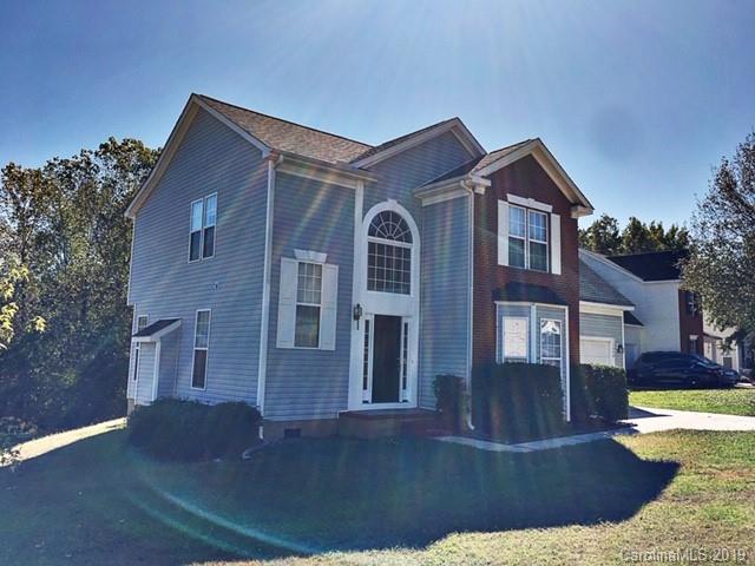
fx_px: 633
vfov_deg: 48.2
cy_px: 283
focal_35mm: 29
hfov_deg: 61.7
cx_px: 378
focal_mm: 4.15
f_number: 2.2
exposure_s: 1/2481
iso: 25
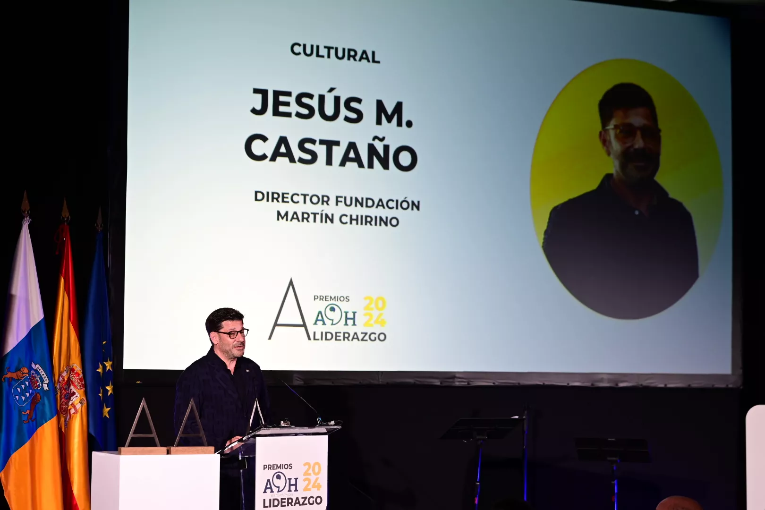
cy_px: 255
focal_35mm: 85
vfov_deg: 16.1
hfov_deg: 23.9
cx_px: 382
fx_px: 1806
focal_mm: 85
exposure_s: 1/400
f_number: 2.8
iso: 1000
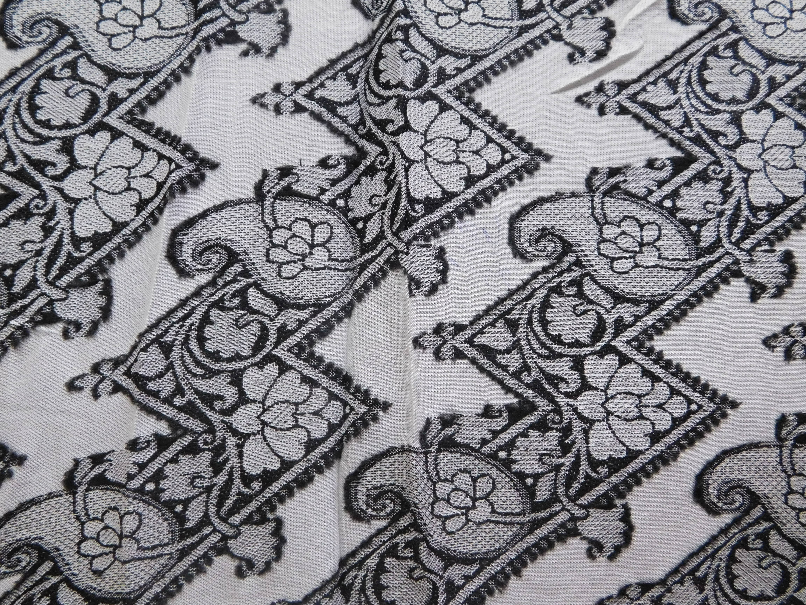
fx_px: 699
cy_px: 302
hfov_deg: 60.0
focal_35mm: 30
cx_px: 403
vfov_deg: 46.8
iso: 400
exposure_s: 1/25
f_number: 3.2
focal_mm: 5.3
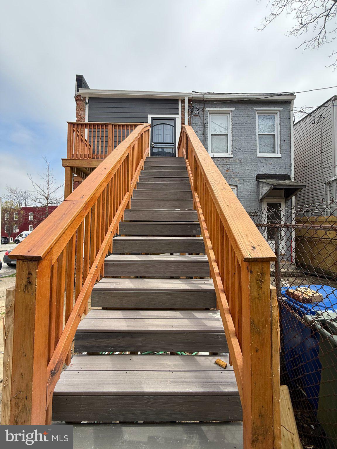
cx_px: 168
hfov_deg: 85.7
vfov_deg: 102.1
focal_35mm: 14
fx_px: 182
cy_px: 224
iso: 50
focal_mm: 2.22
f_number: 2.2
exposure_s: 1/809
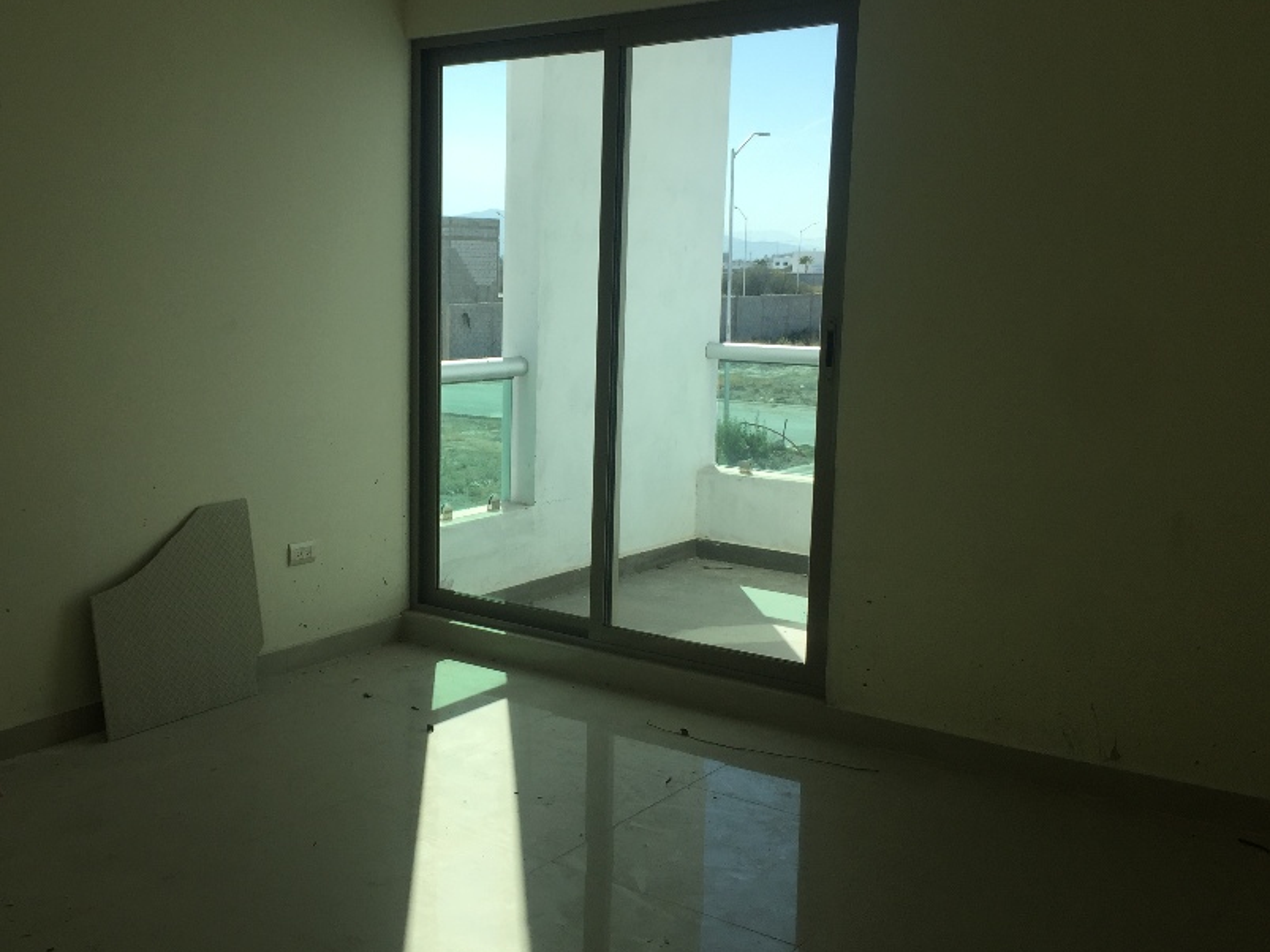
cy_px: 467
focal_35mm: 37
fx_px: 1357
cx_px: 481
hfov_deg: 49.7
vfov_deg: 38.7
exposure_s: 1/1412
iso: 32
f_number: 2.2
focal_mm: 4.15
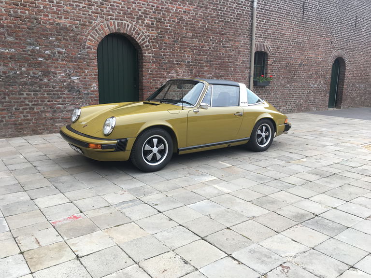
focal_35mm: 29
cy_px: 139
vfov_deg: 48.2
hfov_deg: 61.7
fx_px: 311
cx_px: 186
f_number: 2.2
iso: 25
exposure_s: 1/165
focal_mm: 4.15
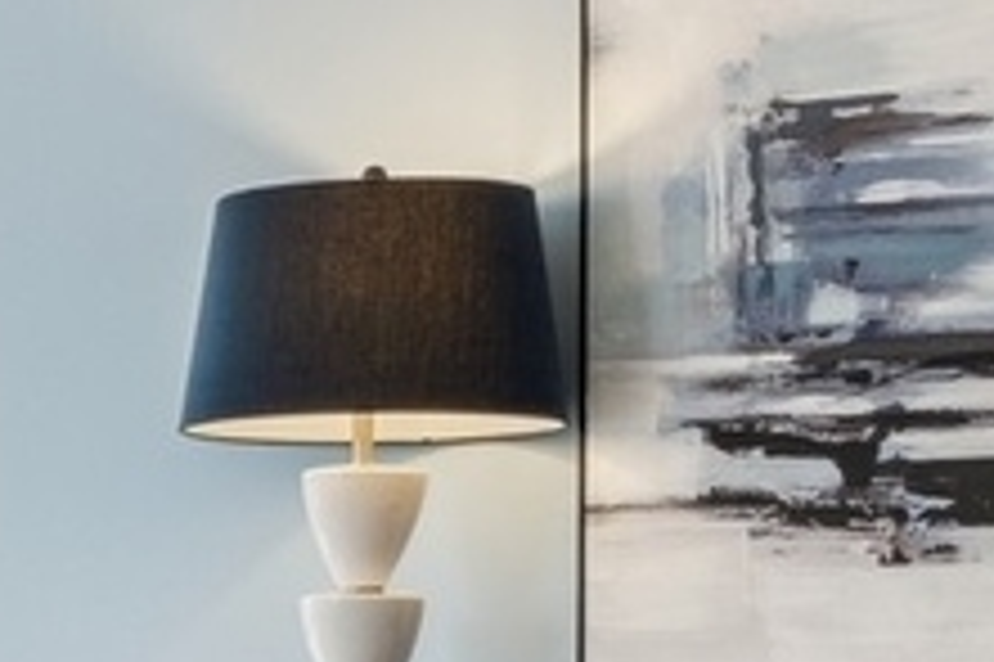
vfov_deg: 10.2
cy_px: 820
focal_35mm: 132
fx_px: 3642
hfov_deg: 12.1
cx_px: -1480
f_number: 8
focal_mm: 18
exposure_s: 1/50
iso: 320
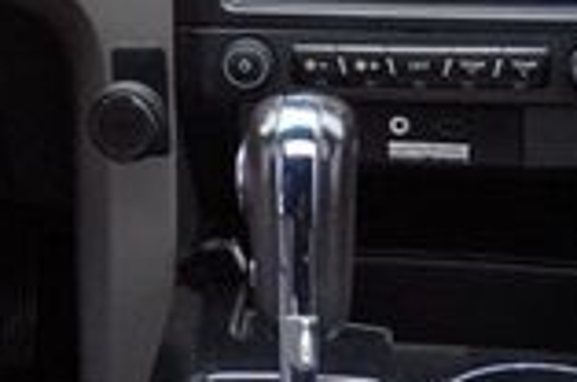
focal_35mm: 147
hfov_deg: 13.5
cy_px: -165
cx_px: -162
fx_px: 2351
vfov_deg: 9.1
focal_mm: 24
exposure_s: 1/160
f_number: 4.5
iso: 1250
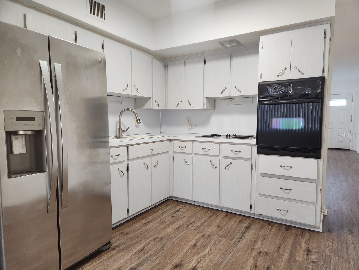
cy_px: 135
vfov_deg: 58.9
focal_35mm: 23
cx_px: 180
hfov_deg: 73.9
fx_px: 239
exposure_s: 1/120
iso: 250
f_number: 1.8
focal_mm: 5.4
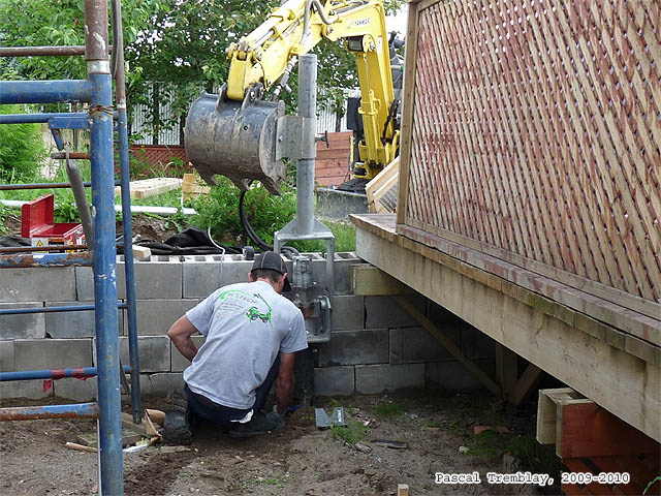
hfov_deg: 36.2
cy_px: 248
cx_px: 330
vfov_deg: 27.5
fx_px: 1012
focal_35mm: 53
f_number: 3
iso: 100
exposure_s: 1/60
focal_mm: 5.4
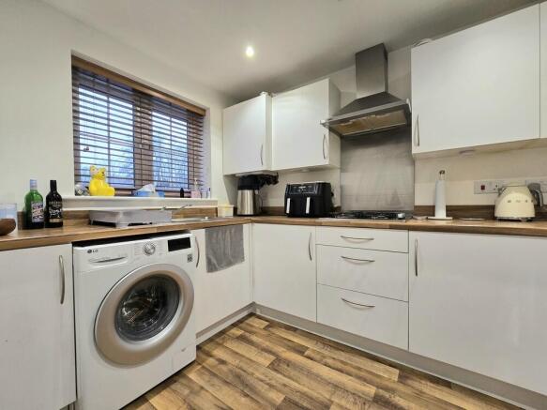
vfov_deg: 89.9
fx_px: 205
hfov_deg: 106.2
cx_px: 274
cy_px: 205
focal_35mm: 13
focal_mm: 2.2
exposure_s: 1/50.3
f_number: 2.2
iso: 125
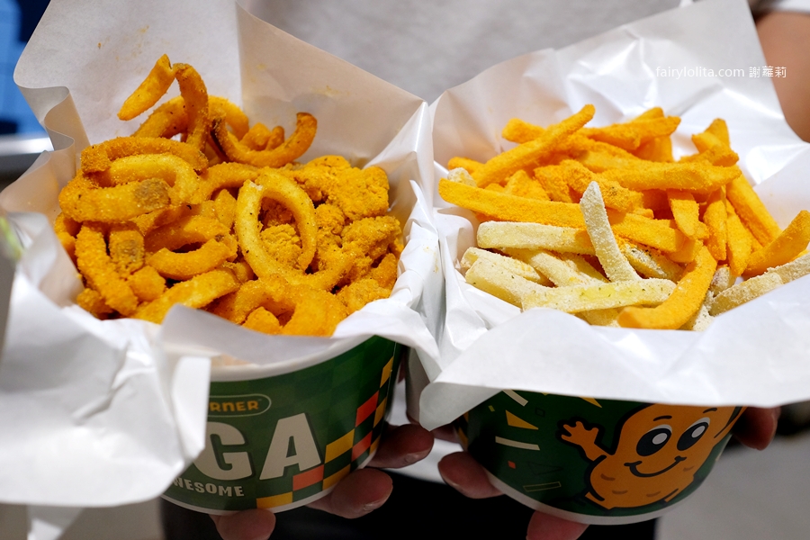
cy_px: 270
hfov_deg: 54.4
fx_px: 787
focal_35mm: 35
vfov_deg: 37.9
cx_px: 405
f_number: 3.6
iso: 1000
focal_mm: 23
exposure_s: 1/140
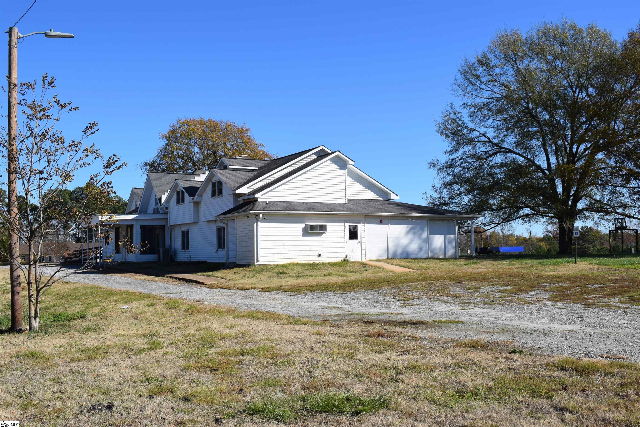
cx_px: 320
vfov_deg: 36.9
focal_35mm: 36
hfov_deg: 53.1
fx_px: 640
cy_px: 214
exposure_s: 1/400
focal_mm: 24
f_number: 10
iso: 200
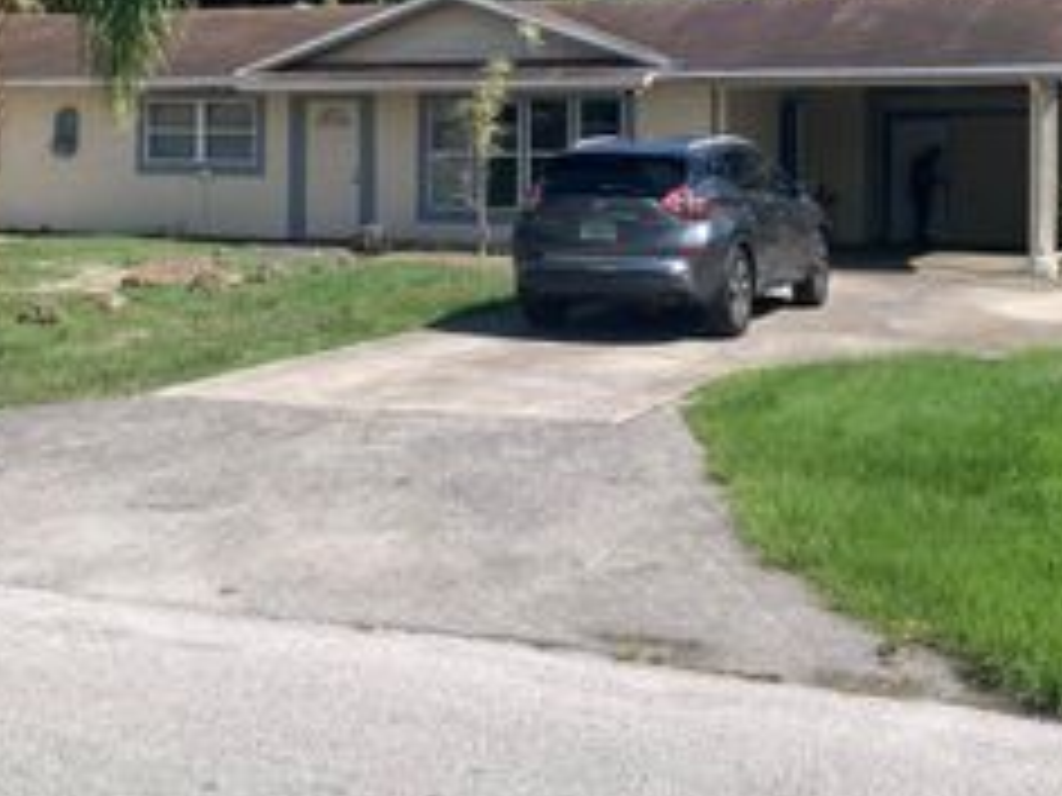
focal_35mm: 55
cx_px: 446
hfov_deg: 34.9
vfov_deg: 26.1
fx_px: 1687
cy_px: 164
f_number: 1.8
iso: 25
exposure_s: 1/2309
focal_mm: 4.25
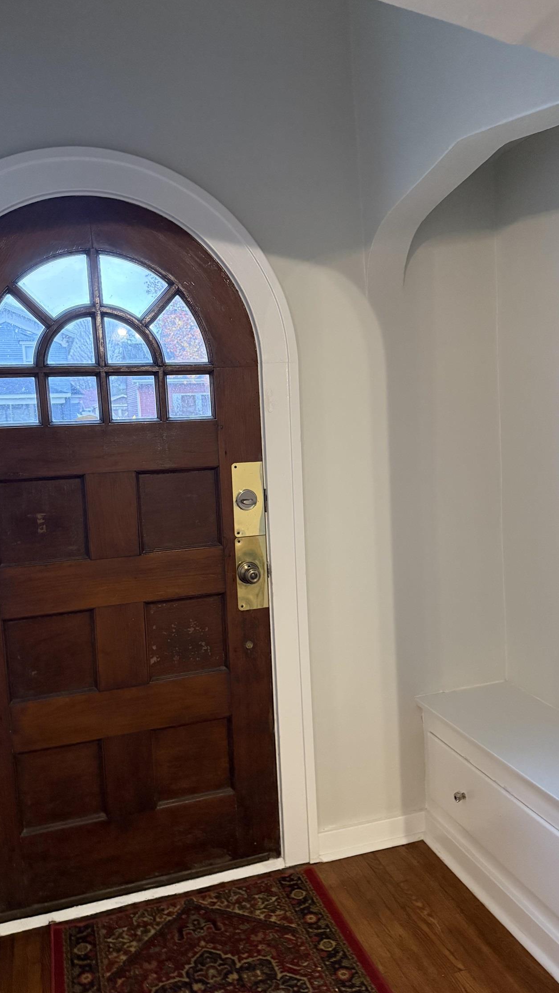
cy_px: 496
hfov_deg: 42.9
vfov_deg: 69.9
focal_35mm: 27
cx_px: 267
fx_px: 711
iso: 800
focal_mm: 6.76
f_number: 1.78
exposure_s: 1/60
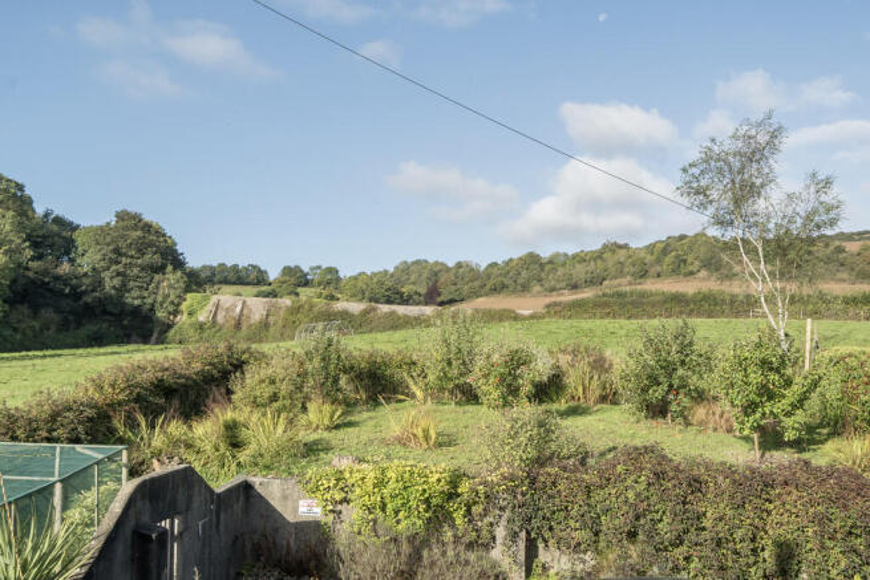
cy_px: 290
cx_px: 435
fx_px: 870
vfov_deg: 36.9
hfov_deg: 53.1
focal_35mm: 36
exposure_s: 1/640
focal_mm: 24
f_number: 8
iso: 400
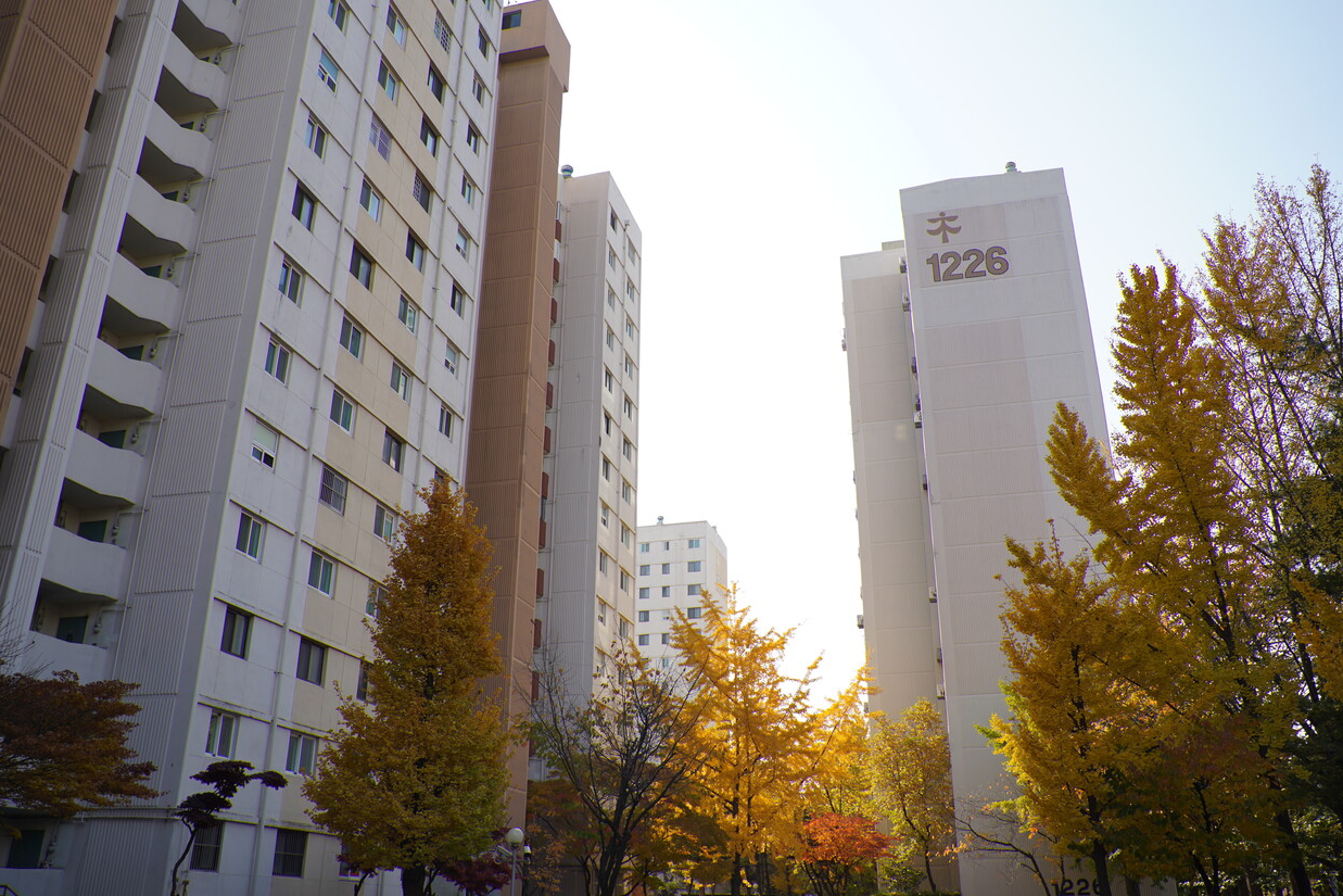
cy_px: 437
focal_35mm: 30
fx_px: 1119
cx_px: 675
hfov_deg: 61.9
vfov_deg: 43.6
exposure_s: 1/1000
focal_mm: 29
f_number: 2.8
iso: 100
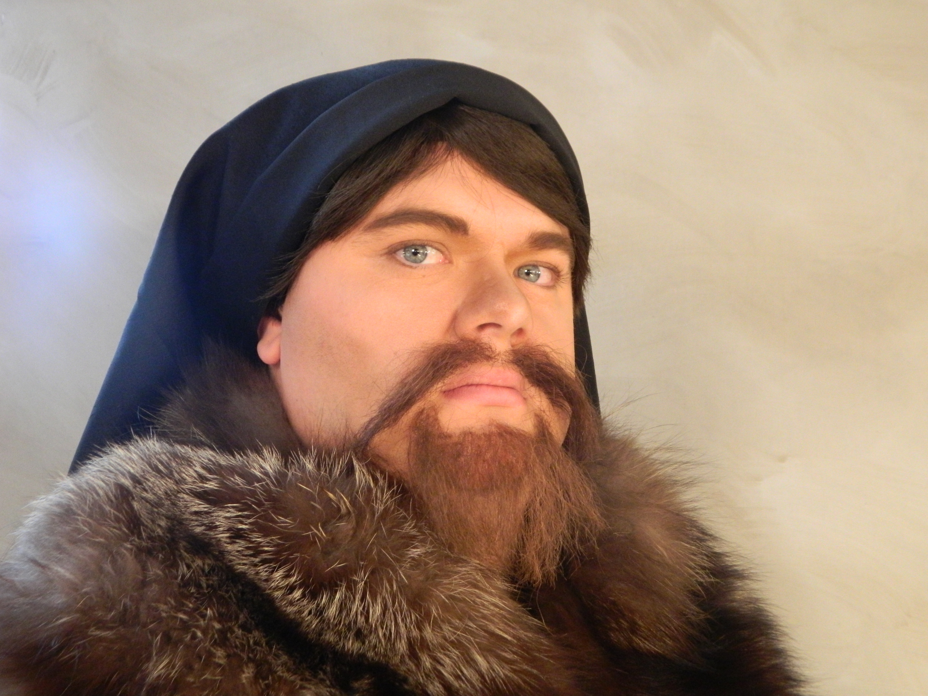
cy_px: 348
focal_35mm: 57
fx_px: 1528
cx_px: 464
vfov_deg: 25.7
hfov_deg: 33.8
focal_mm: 10.2
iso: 400
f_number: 3.8
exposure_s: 1/20
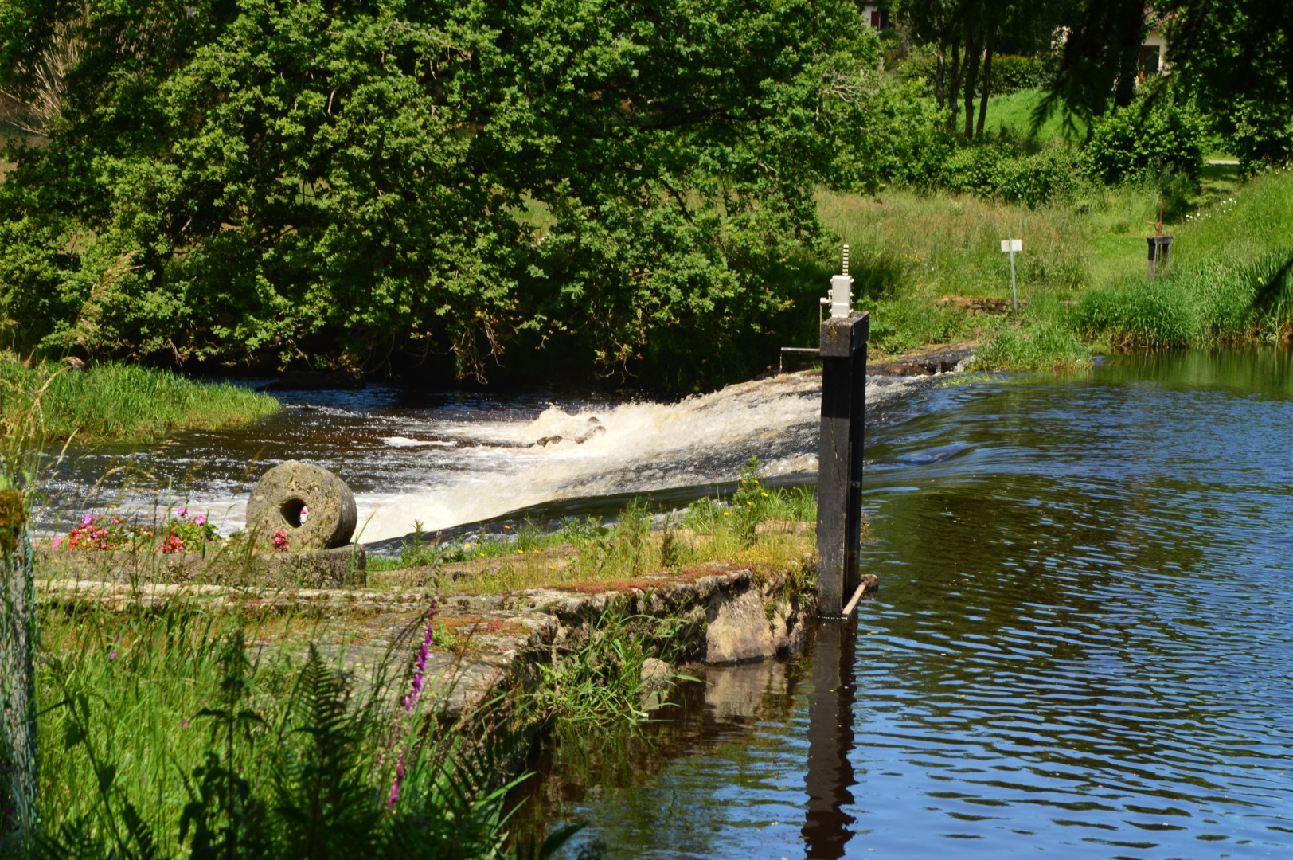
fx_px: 3337
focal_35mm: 93
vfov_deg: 14.7
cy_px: 430
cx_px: 646
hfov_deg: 21.9
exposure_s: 1/100
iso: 200
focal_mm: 62
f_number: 11
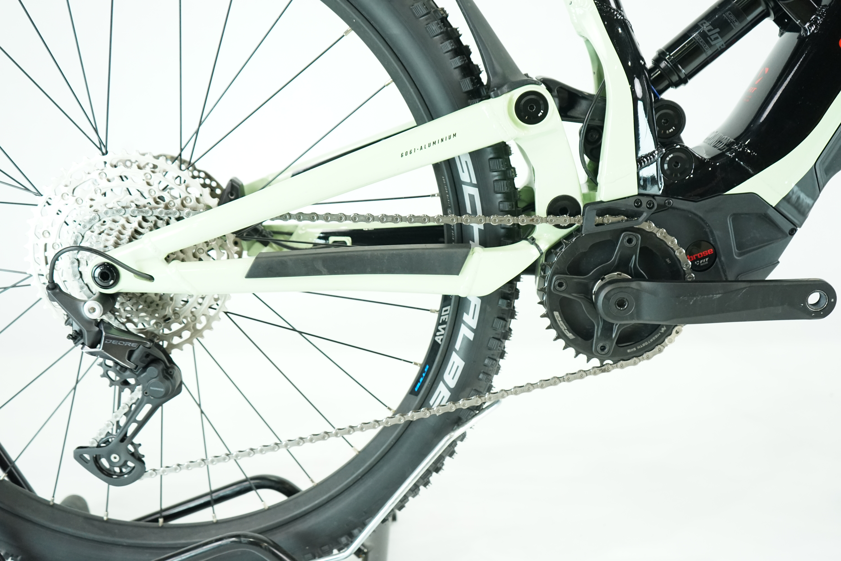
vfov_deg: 35.1
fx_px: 888
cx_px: 420
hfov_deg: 50.7
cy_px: 280
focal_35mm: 38
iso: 2000
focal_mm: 38
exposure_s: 1/200
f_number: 4
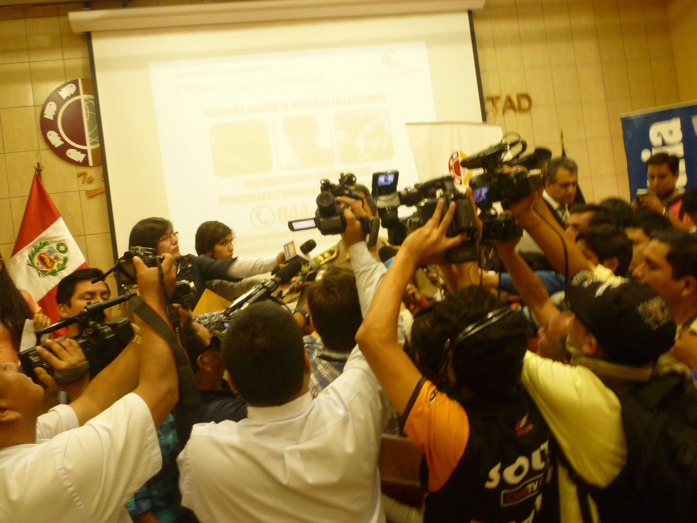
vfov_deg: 48.2
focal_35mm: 29
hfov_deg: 61.7
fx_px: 584
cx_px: 348
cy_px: 262
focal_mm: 5.2
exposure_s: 1/20
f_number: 3.3
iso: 400
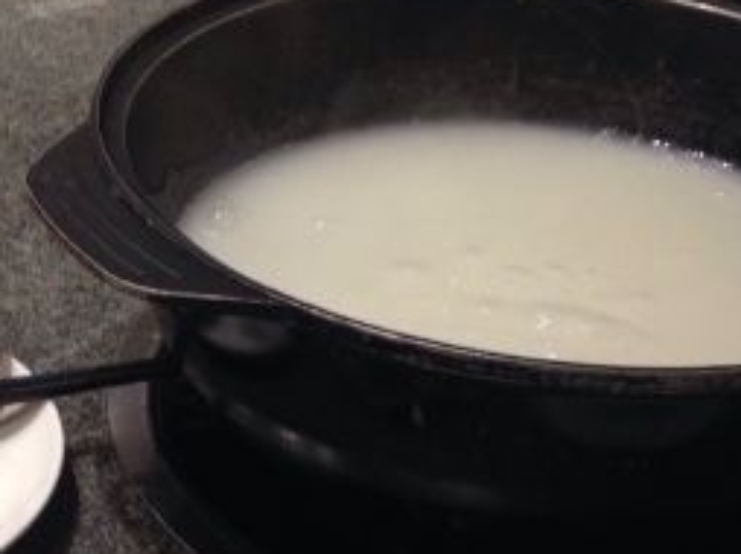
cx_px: 274
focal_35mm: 91
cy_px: 541
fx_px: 1946
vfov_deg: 15.9
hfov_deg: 21.5
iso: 100
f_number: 2.4
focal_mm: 4.12
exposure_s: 1/20
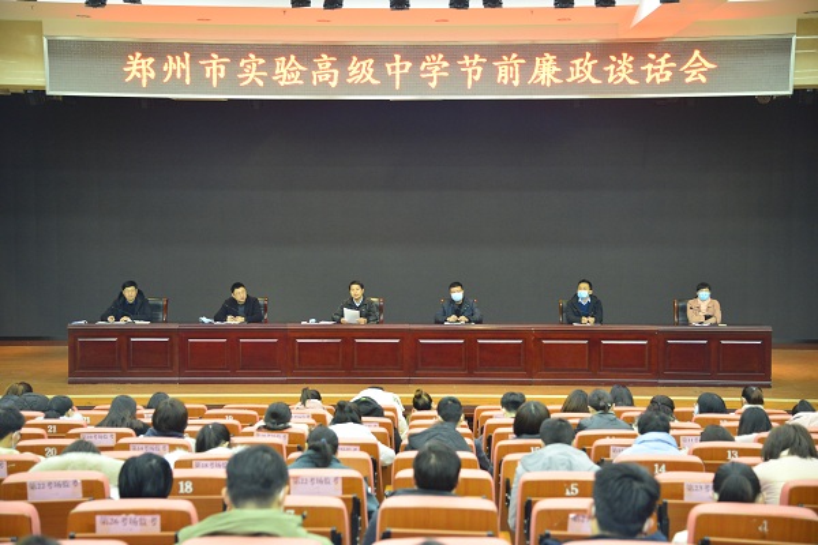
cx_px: 409
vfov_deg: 23.4
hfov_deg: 34.5
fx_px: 1318
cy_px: 272
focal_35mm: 58
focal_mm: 58
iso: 4000
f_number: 4
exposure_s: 1/125
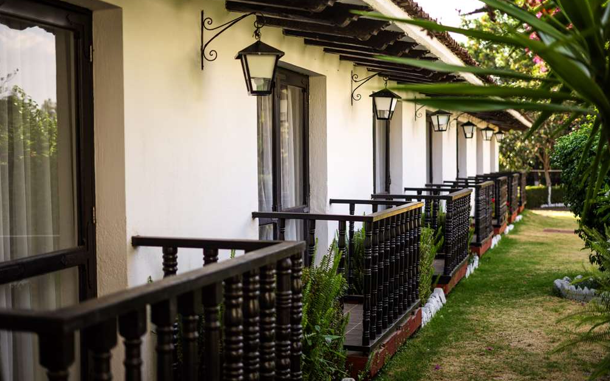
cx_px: 309
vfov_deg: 24.9
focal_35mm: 52
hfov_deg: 38.9
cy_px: 199
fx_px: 865
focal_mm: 50
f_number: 1.8
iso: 160
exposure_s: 1/500
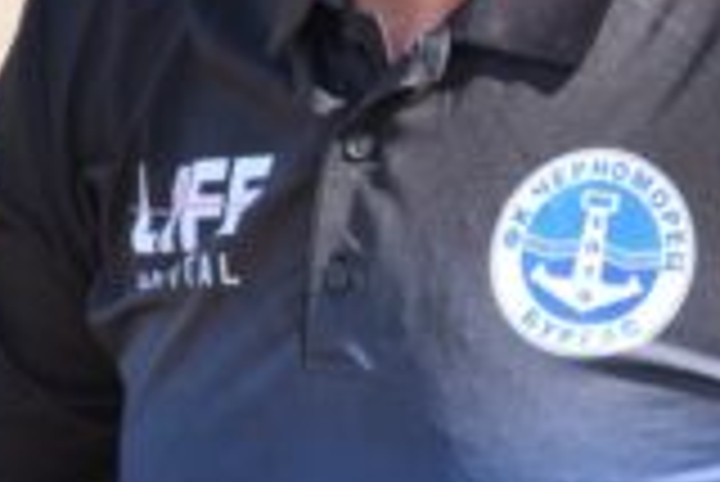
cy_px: 45
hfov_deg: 1.1
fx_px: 36532
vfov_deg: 0.8
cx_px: 490
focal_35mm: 1825
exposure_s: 1/1000
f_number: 5.6
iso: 800
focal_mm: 280
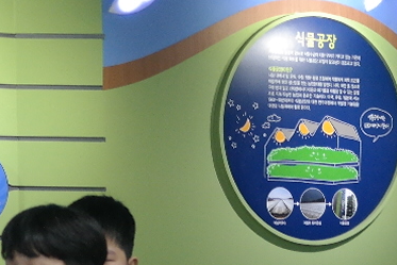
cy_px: 494
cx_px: 321
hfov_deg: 14.7
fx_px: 1533
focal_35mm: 139
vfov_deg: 9.4
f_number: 3.5
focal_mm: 20
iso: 800
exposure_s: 1/40
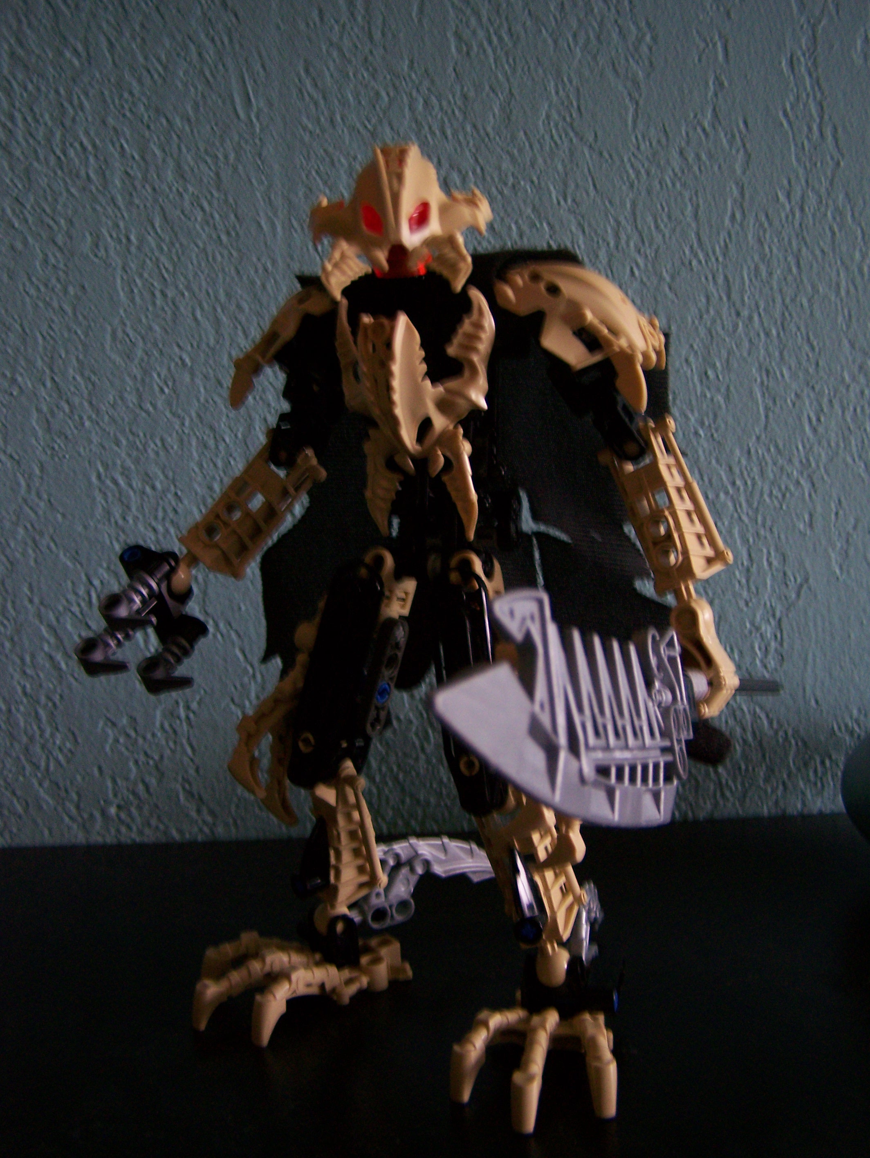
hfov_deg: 37.8
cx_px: 435
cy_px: 579
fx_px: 1272
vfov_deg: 48.9
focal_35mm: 38
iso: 160
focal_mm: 6.3
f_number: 2.8
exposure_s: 1/8
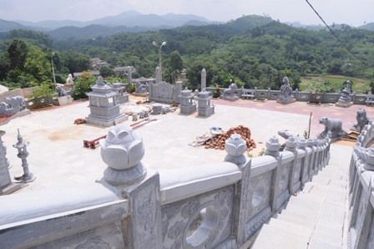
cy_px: 124
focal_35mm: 27
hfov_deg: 67.4
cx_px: 187
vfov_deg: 47.9
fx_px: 280
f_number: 11
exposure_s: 1/250
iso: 200
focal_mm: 18
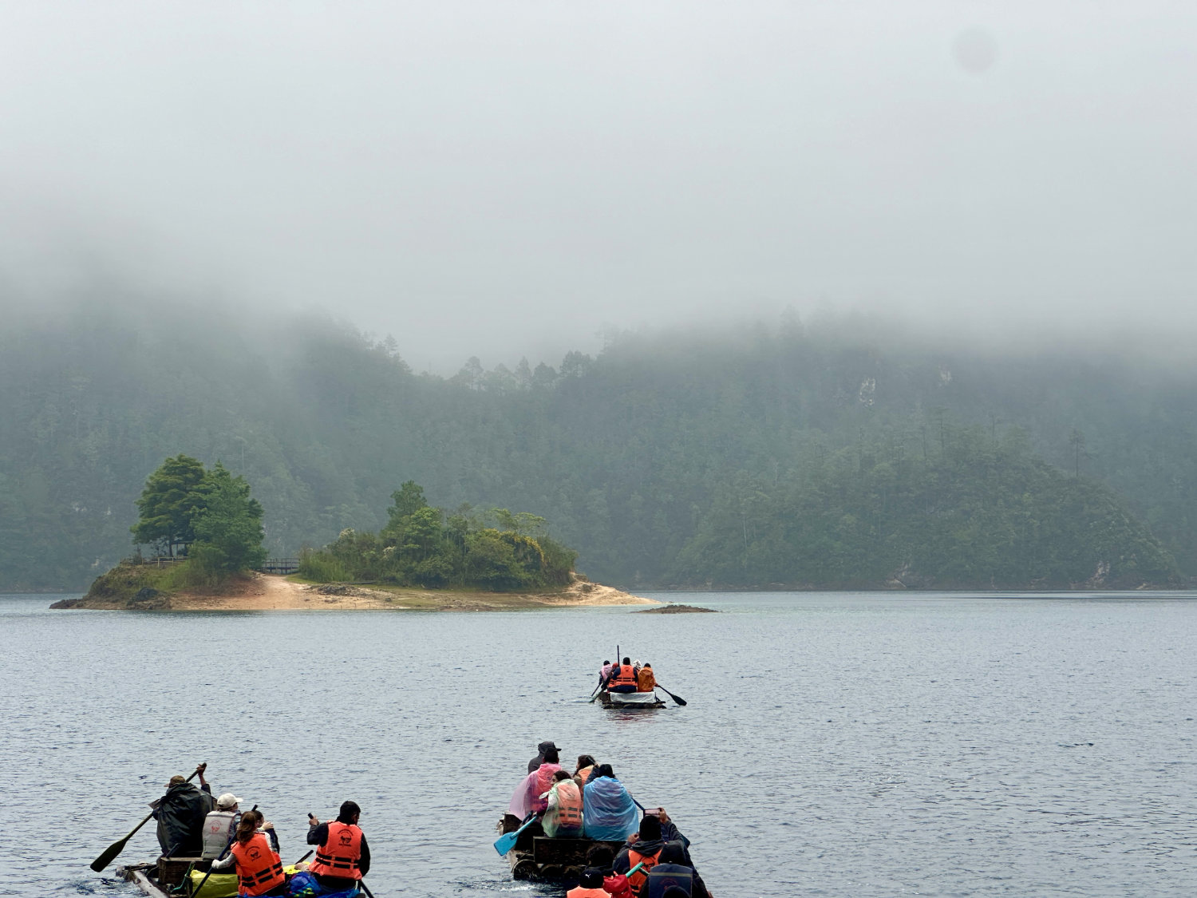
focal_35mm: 77
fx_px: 2663
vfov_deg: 19.1
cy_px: 449
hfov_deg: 25.3
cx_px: 598
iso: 32
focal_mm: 9
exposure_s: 1/101
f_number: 2.8
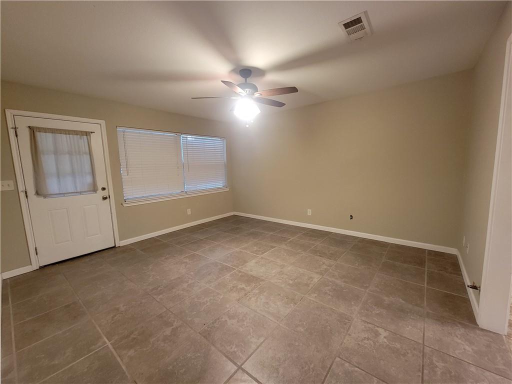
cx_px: 256
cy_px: 192
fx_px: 192
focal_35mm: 13
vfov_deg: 89.9
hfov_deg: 106.2
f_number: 2.2
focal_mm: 2.2
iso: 640
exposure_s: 1/24
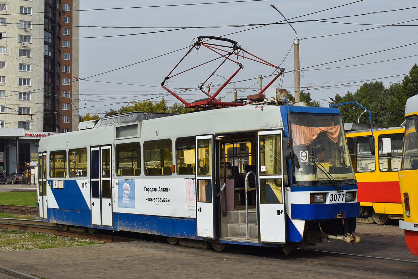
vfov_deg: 29.9
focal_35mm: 45
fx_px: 522
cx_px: 209
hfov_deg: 43.6
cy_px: 140
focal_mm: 30
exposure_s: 1/640
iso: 100
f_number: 6.3
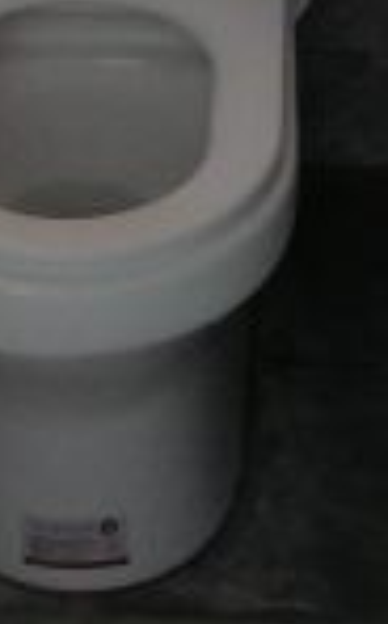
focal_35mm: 149
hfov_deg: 8.7
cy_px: -261
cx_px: -42
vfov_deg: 13.4
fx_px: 2531
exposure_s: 1/25
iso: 320
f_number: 1.8
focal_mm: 5.3
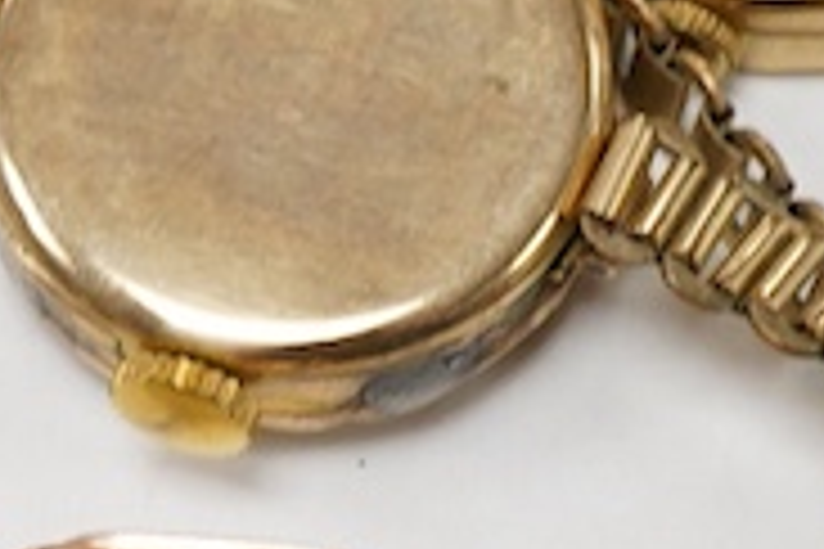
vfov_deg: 6.2
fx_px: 5058
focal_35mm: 221
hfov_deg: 9.3
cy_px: 333
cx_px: 320
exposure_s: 1/125
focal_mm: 30
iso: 1250
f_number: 11
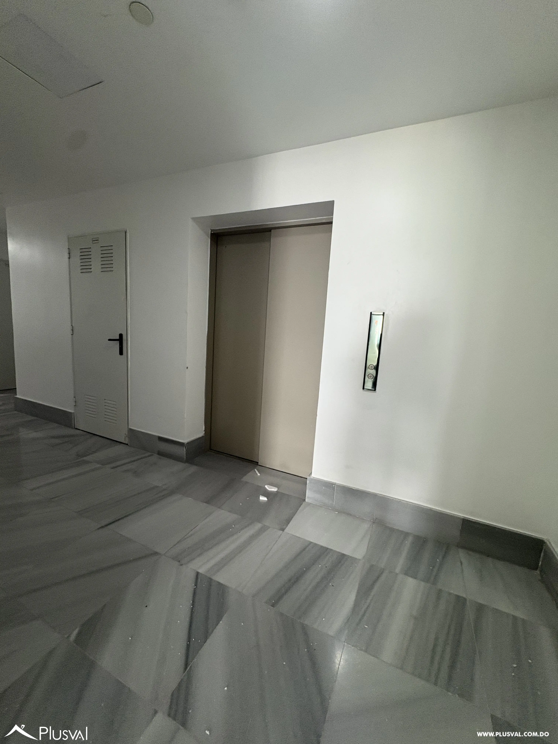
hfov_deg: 85.7
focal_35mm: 14
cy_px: 372
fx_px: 301
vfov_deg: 102.1
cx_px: 279
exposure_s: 1/60
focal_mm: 2.22
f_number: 2.2
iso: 250
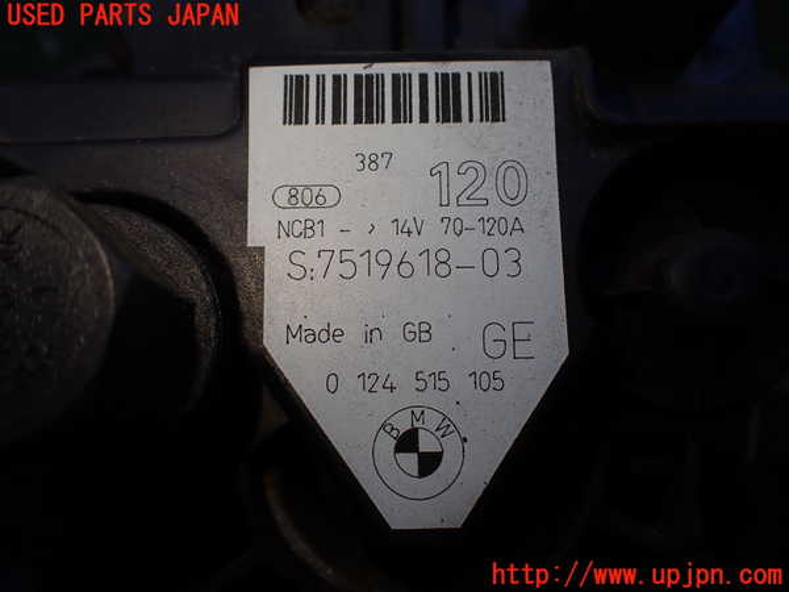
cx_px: 394
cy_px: 296
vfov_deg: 46.8
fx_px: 684
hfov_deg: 60.0
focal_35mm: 30
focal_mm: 5.4
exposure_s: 1/200
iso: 100
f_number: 3.2
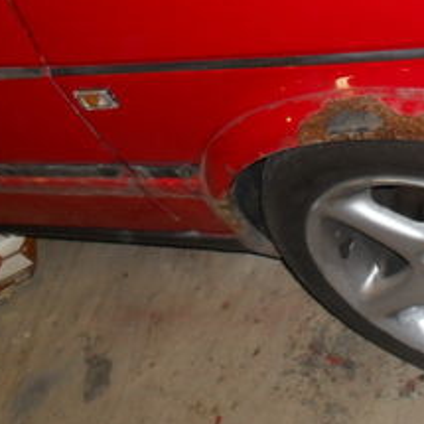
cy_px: 69
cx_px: 444
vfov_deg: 18.7
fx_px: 1275
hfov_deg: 18.3
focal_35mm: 92
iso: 200
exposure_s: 1/45
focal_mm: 6.3
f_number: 3.2
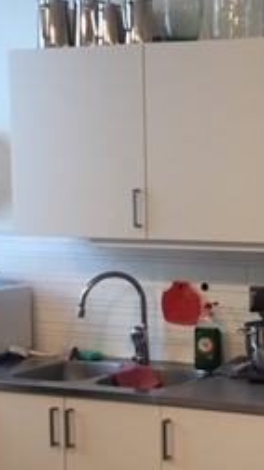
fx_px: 997
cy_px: 292
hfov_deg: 14.3
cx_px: 361
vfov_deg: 26.5
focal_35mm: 80
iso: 80
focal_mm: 4.15
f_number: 2.2
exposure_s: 1/33
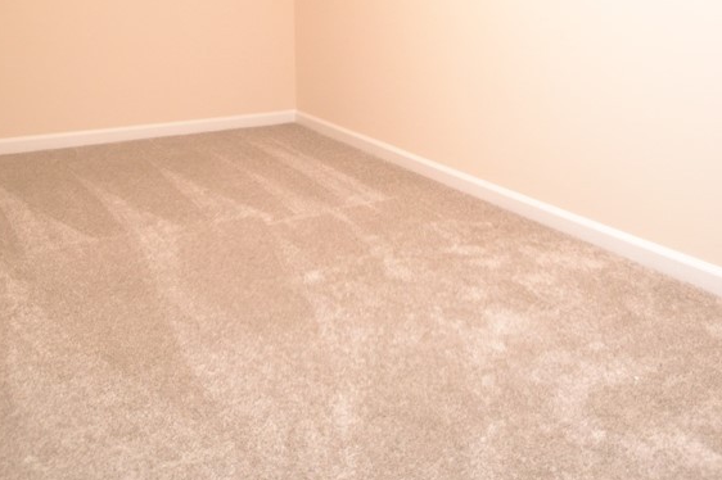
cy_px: 69
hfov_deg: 63.4
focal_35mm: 29
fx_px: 581
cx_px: 415
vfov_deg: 42.1
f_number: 3.5
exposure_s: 1/60
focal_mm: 10
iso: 1600
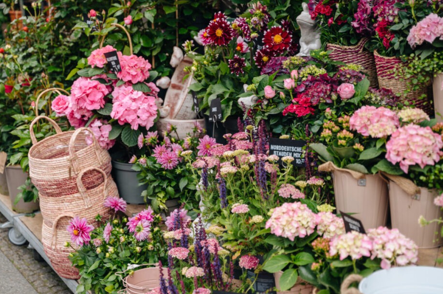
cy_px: 148
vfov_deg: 19.1
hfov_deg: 28.5
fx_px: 873
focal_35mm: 71
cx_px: 223
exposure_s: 1/320
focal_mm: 61
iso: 100
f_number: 2.8
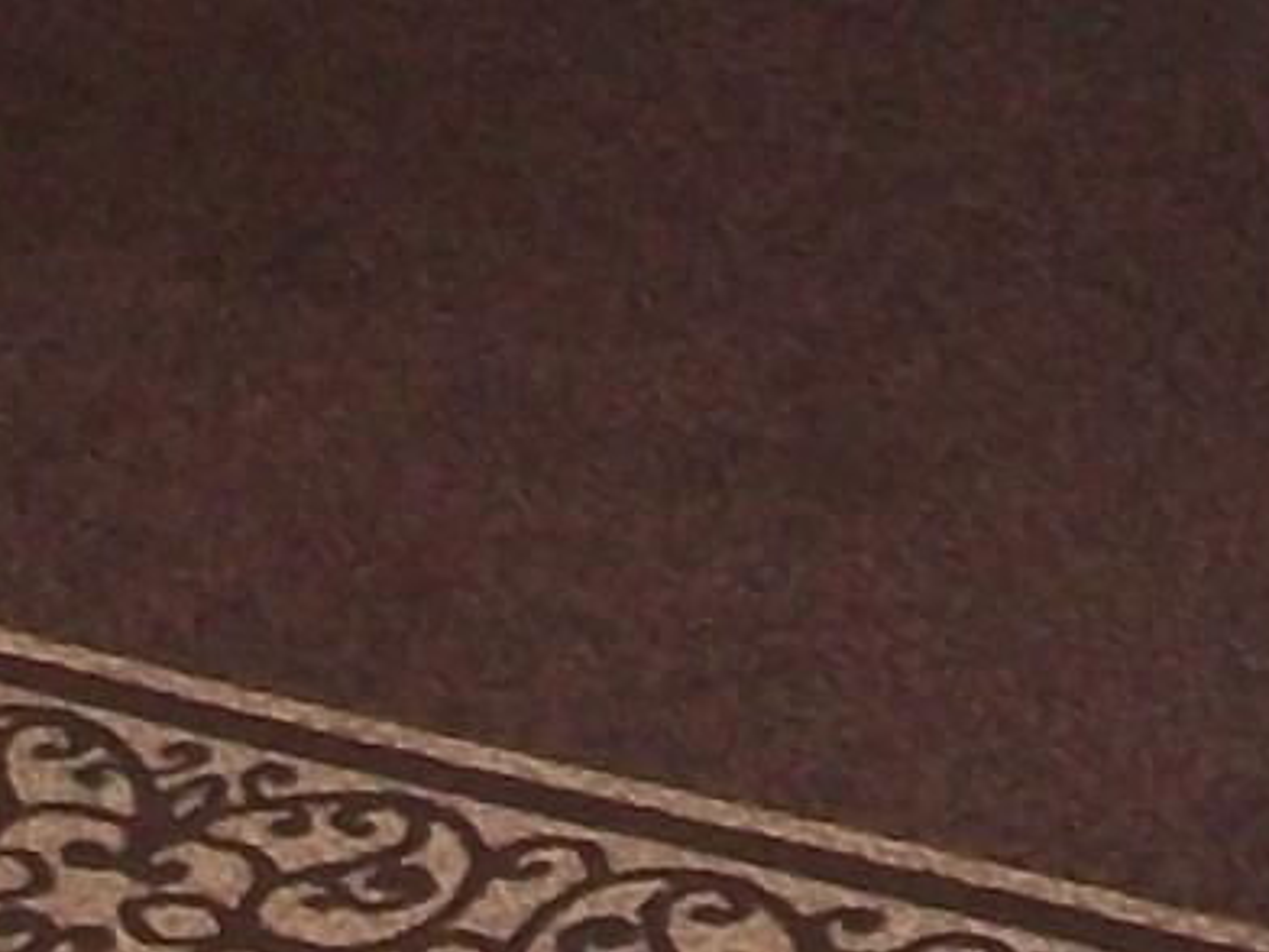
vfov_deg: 8.3
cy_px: -1143
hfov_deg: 11.8
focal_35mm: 167
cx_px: 790
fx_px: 6122
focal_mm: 5.7
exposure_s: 1/30
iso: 240
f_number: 2.9
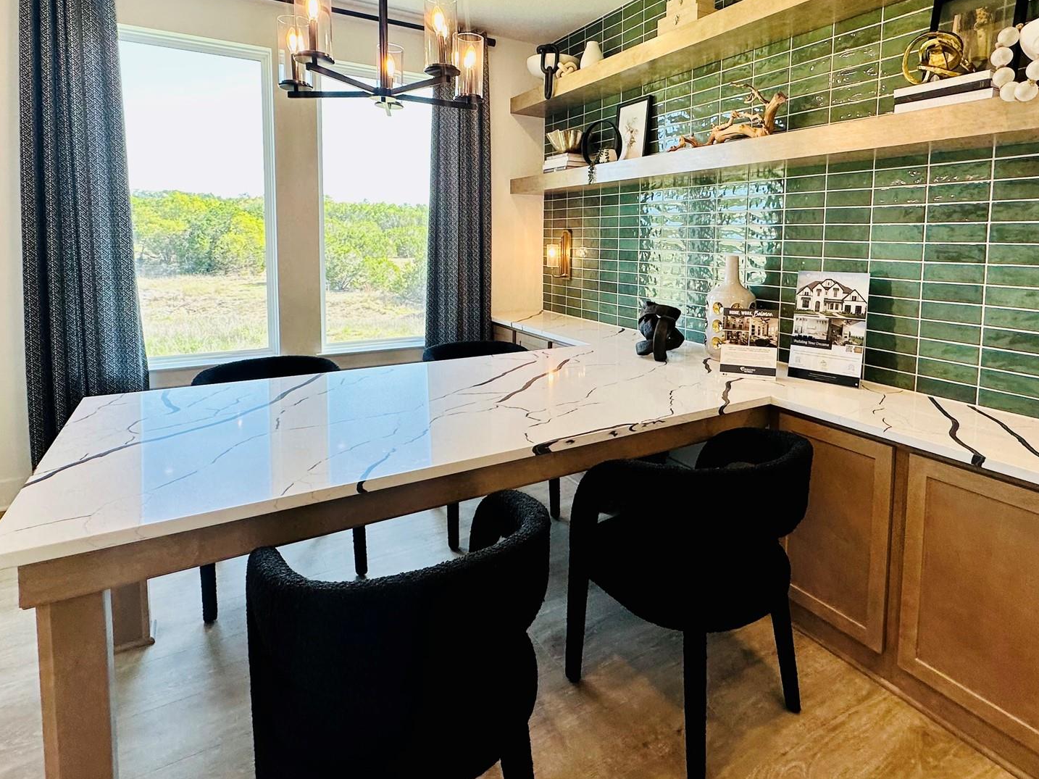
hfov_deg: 81.4
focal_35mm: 20
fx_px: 600
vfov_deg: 64.8
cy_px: 285
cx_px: 585
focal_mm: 2.22
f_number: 2.2
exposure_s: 1/120
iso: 64
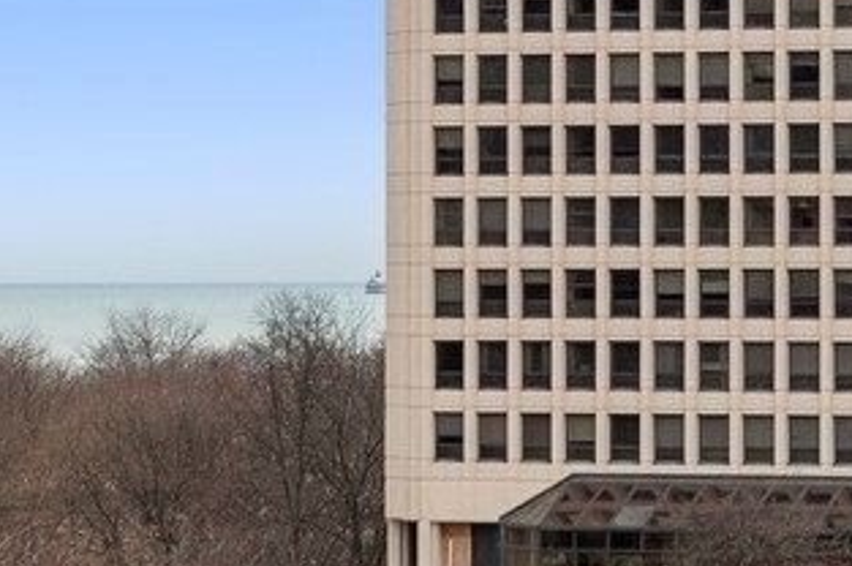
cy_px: -506
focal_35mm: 266
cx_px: 1214
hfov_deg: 7.6
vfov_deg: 5.1
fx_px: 6289
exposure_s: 1/125
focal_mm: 35
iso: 320
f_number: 8
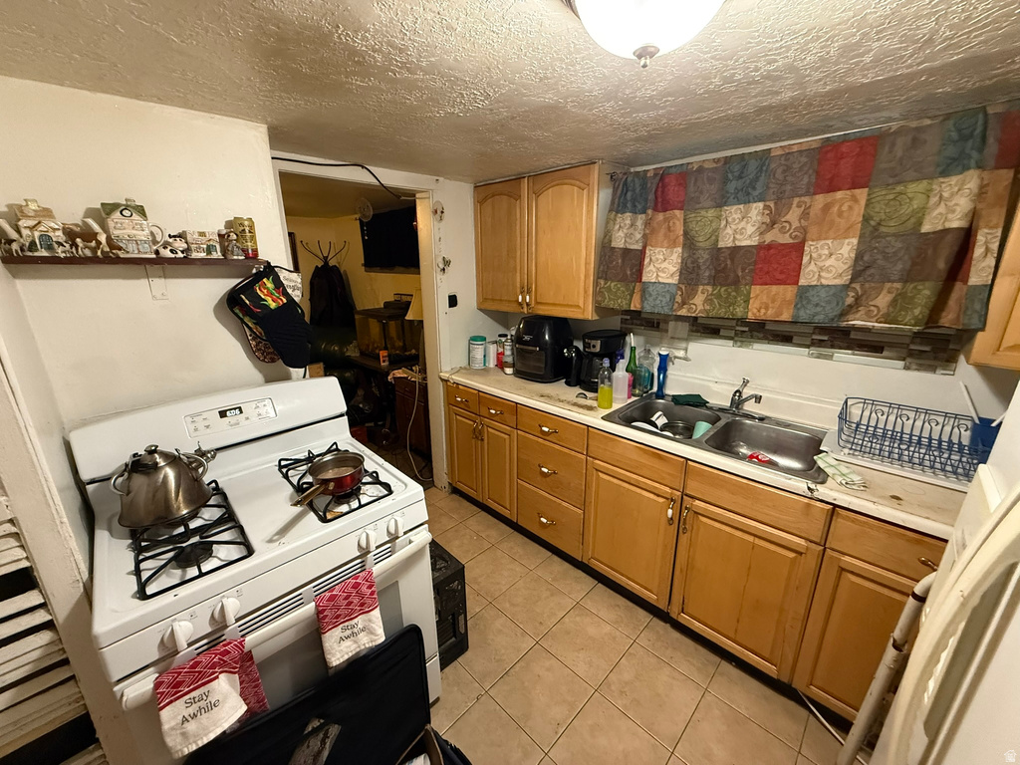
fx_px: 413
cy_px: 382
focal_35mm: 14
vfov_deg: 85.7
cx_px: 510
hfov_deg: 102.1
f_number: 2.2
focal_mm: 2.22
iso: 640
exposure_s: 1/60
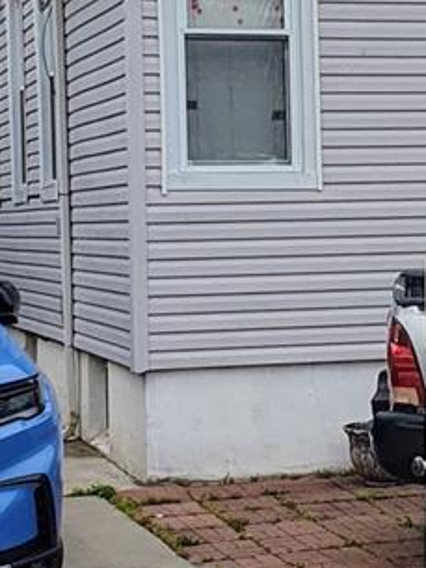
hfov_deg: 11.2
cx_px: 443
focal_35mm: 131
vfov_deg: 15.0
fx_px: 2148
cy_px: 205
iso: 50
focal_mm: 4.32
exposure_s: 1/696
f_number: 2.4
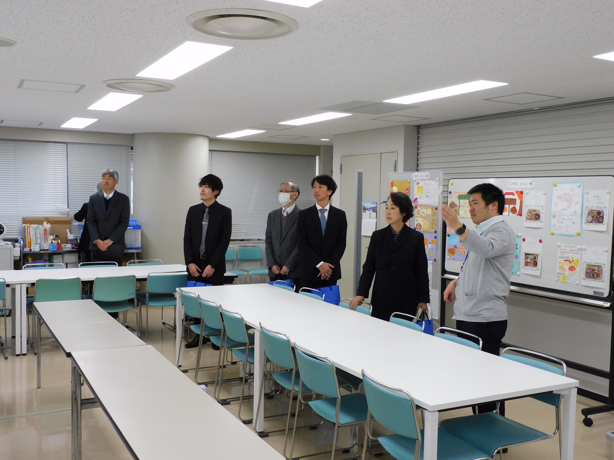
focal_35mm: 35
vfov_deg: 40.7
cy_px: 230
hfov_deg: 52.6
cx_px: 307
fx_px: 621
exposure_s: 1/30
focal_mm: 6.3
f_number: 3.8
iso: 140
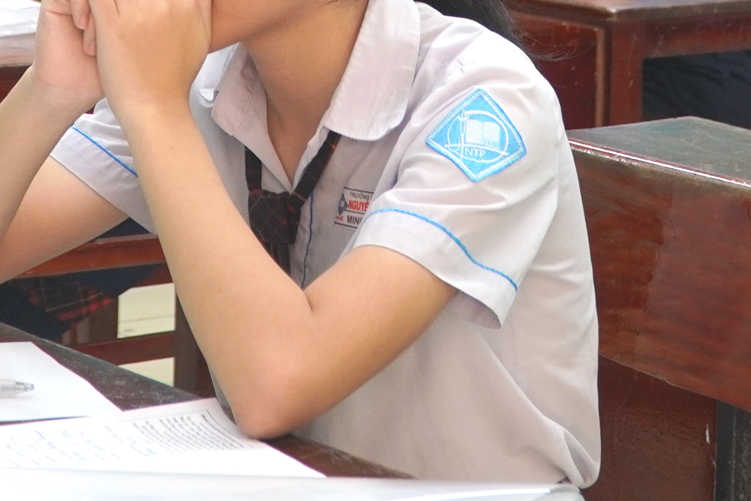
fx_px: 3250
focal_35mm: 156
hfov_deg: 13.2
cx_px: 316
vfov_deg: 8.6
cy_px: -221
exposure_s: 1/160
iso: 500
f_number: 4
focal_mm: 29
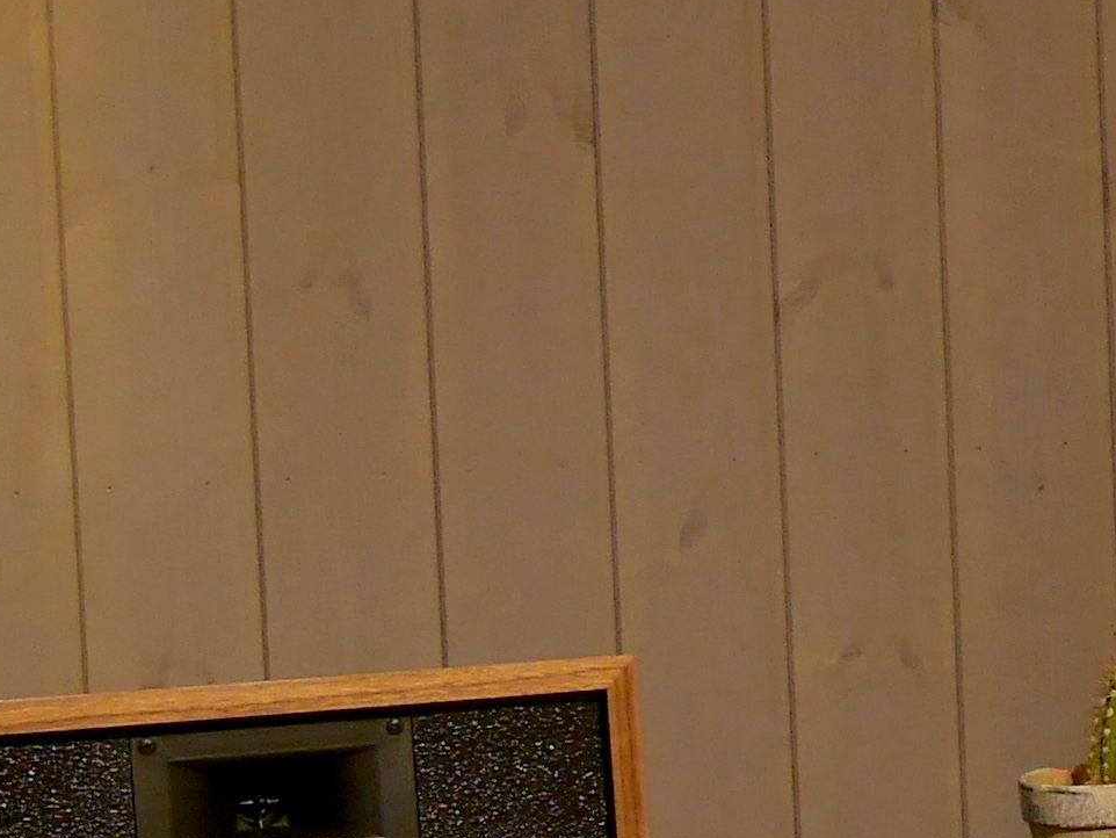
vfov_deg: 7.8
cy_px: 335
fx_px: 6159
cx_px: 2444
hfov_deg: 9.5
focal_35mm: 191
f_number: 5.6
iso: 800
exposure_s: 1/6
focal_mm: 20
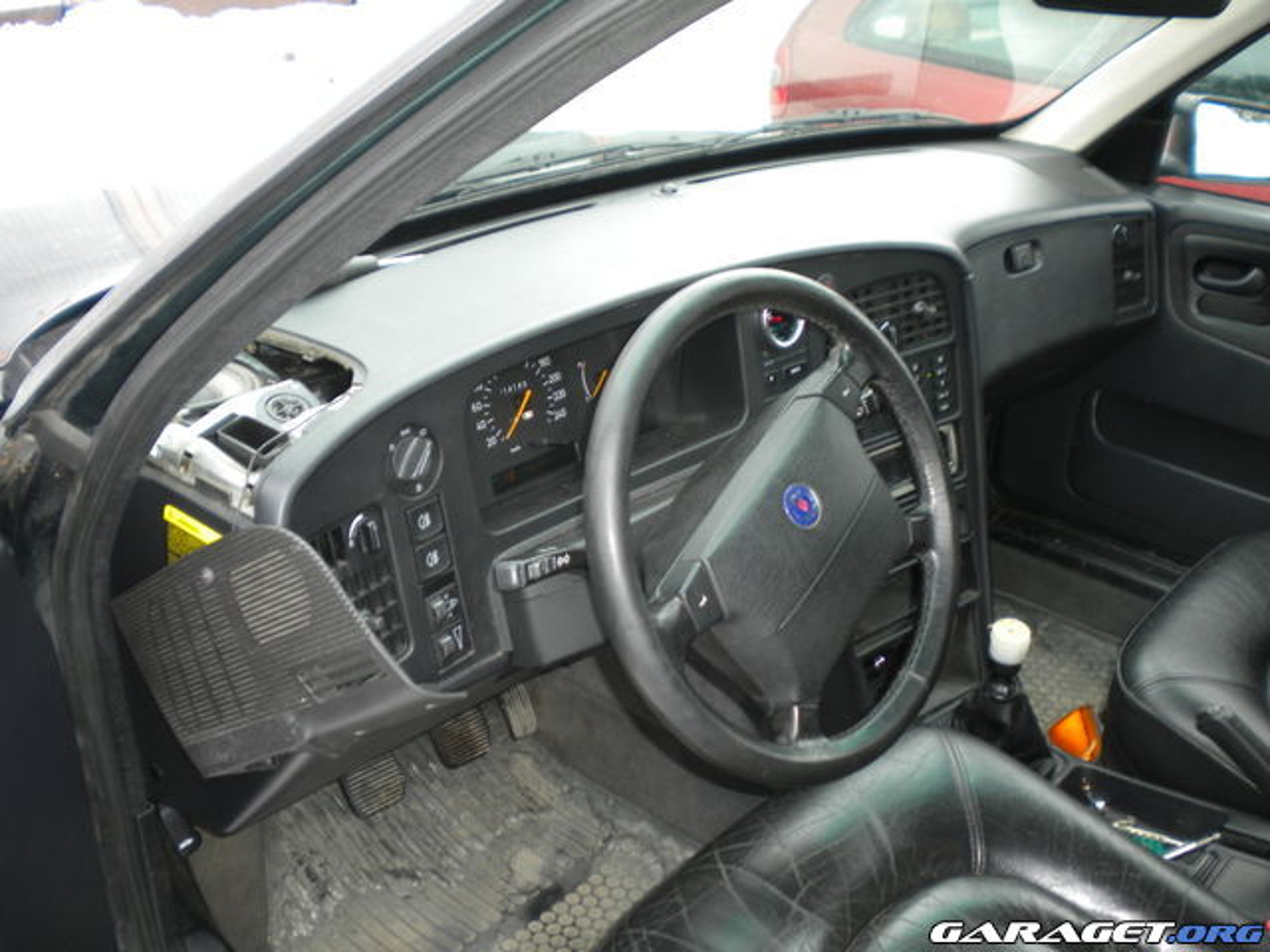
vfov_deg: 40.7
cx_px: 635
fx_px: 1284
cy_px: 476
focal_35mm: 35
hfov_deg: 52.6
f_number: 3.1
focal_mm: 6.3
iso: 80
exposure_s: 1/30
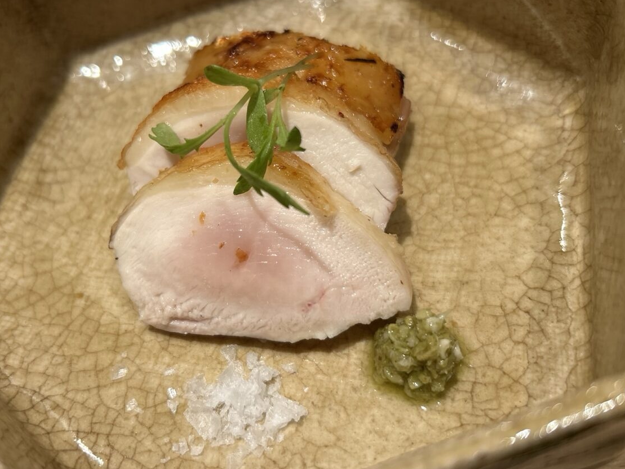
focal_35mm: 36
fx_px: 650
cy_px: 211
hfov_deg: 51.1
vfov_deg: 39.6
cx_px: 260
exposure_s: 1/100
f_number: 1.5
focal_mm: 5.7
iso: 125
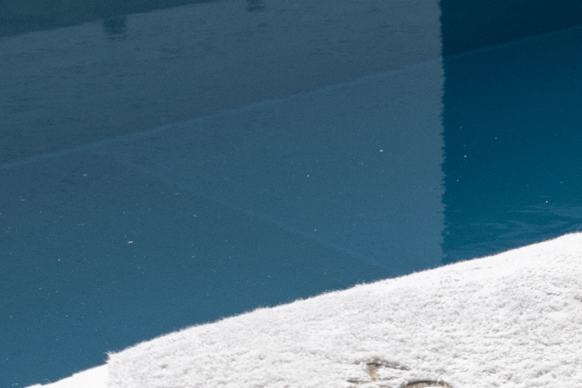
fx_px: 3784
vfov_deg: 5.9
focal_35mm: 234
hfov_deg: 8.5
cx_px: 992
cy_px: 313
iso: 320
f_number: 6.3
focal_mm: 40
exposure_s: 1/2000
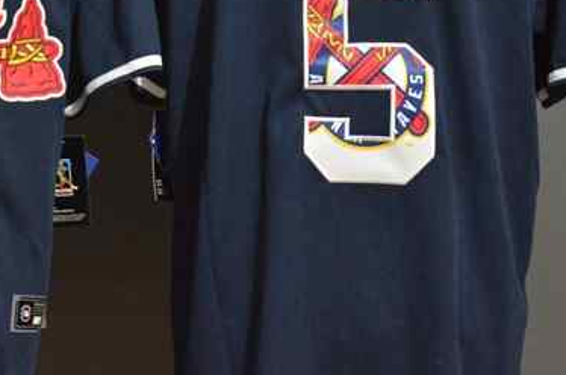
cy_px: 51
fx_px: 2621
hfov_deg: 12.3
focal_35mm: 167
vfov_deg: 8.2
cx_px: 114
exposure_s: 1/15
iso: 4000
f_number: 4.8
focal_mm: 52
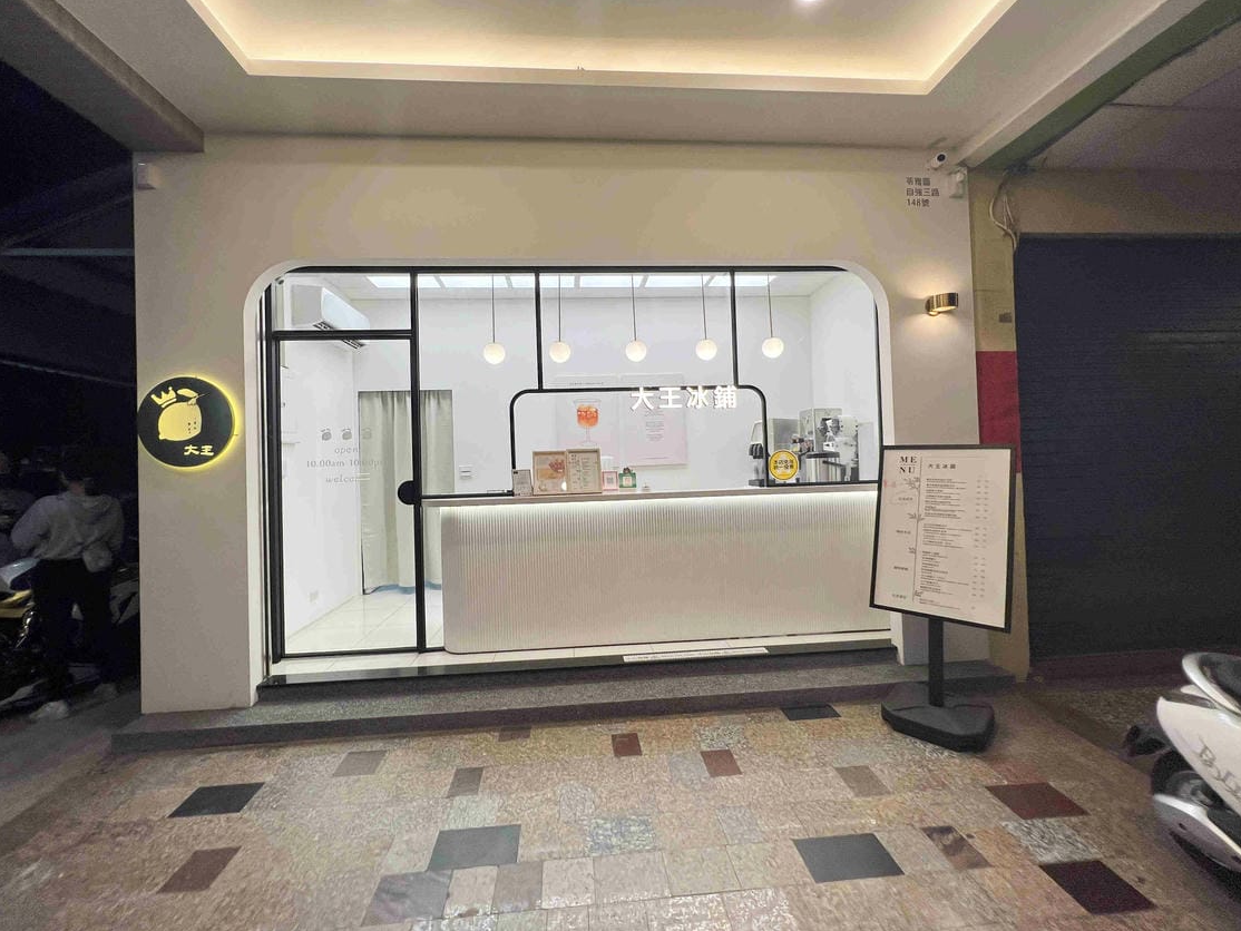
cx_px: 610
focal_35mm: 14
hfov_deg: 102.0
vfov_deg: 85.7
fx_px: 502
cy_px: 454
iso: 50
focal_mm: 1.57
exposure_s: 1/120
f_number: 1.8
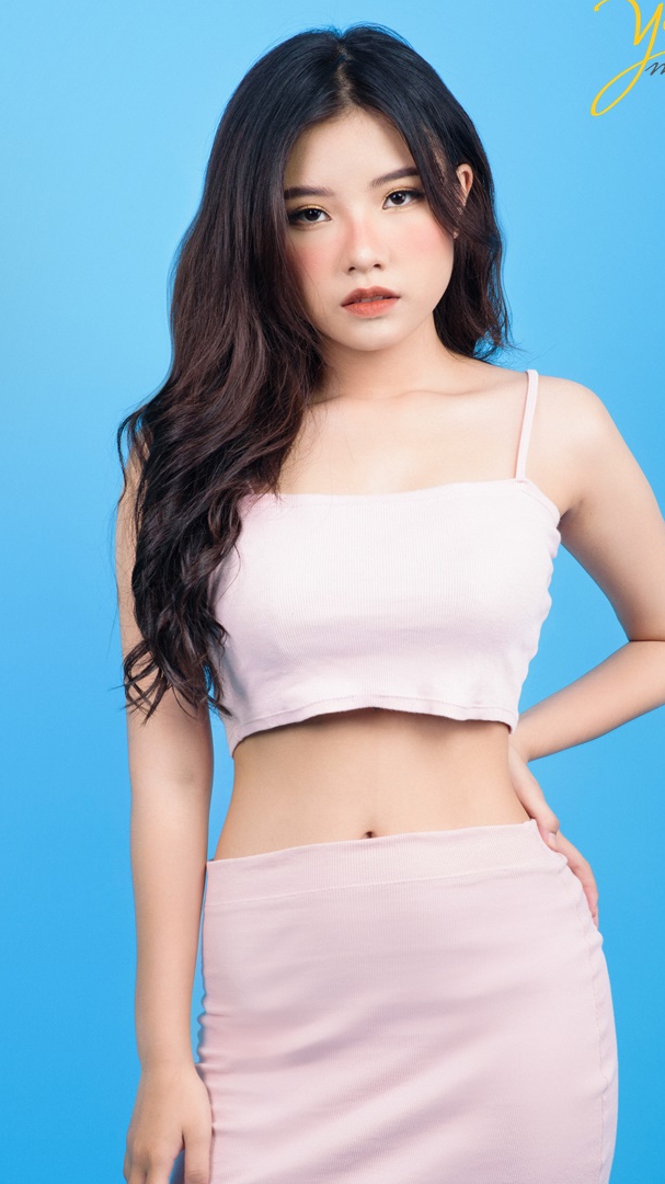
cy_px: 679
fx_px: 3294
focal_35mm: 105
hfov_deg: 11.5
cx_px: 340
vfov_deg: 20.4
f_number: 11
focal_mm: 85
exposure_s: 1/160
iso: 250
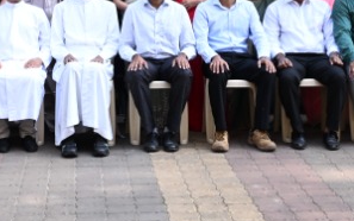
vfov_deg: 11.2
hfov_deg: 18.6
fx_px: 1069
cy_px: -138
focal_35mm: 111
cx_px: 56
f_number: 9
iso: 1000
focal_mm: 31.5
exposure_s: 1/250
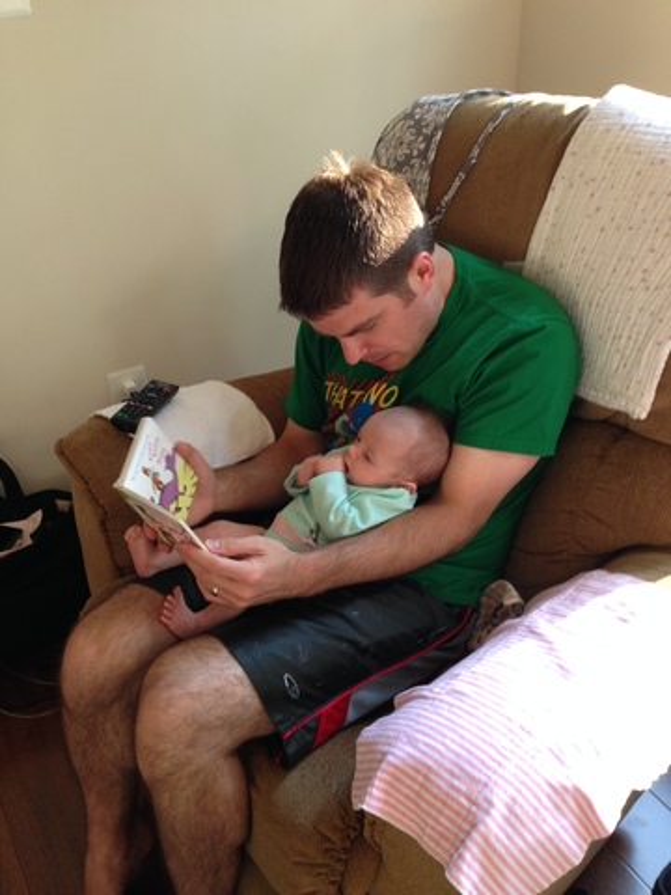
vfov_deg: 55.4
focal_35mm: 33
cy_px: 448
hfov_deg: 42.9
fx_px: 853
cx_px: 336
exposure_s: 1/20
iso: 100
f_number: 2.4
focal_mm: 4.12
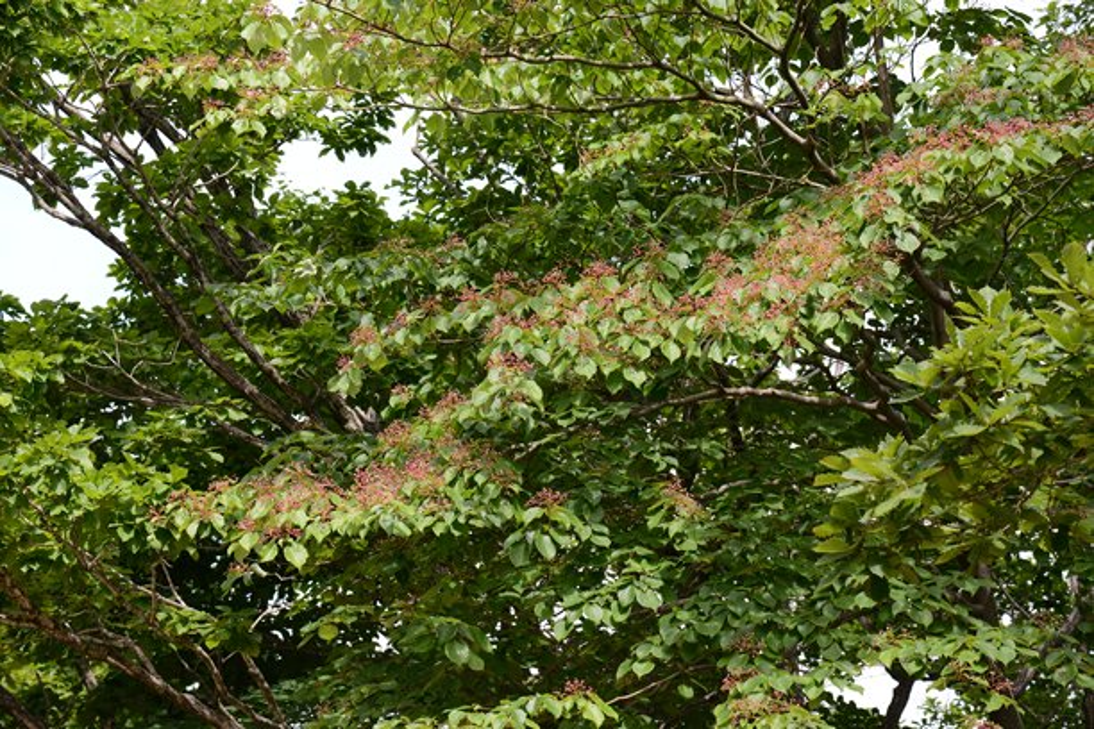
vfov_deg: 13.0
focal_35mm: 105
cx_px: 547
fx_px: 3191
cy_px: 364
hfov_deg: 19.5
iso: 640
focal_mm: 105
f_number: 10
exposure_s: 1/400
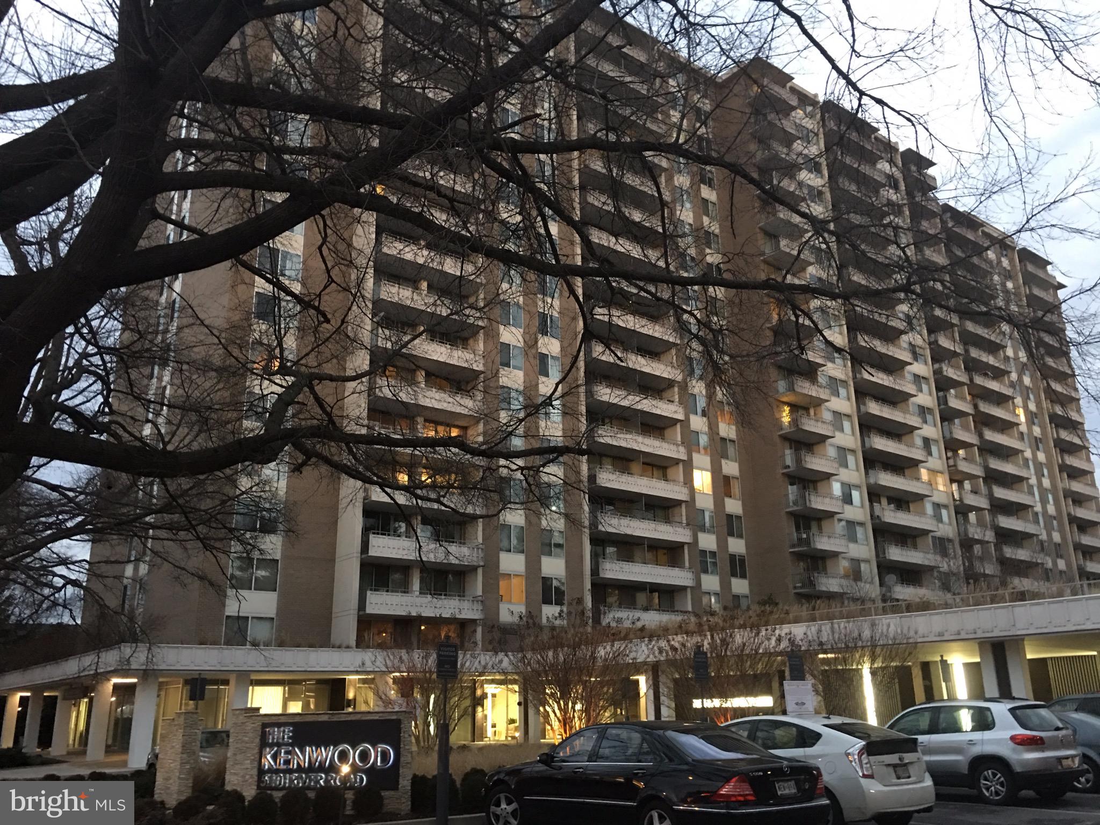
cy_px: 412
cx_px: 550
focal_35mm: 29
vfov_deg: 48.2
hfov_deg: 61.7
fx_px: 922
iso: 64
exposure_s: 1/4
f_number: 2.2
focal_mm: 4.15
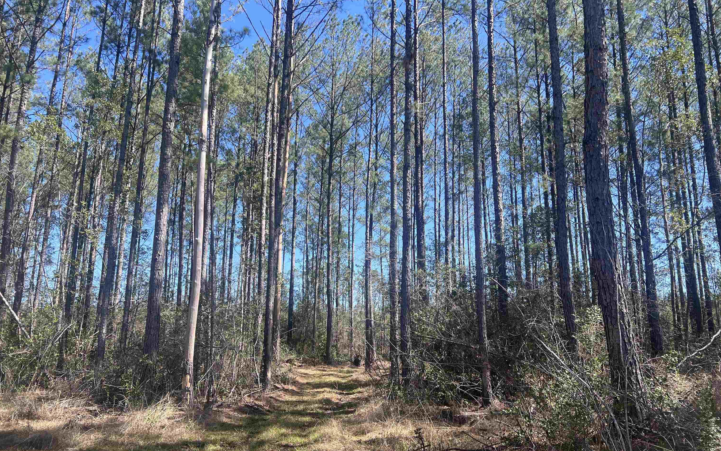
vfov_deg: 44.5
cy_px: 236
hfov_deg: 66.5
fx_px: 550
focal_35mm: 28
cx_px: 361
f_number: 1.5
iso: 50
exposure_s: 1/1135
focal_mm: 5.7
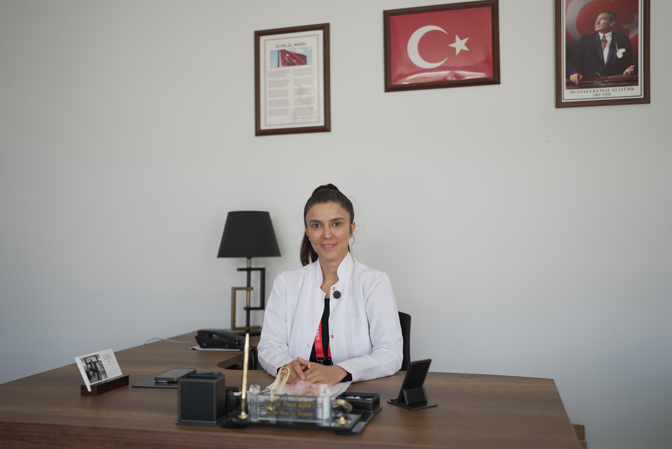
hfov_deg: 54.4
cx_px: 336
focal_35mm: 35
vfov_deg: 37.9
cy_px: 224
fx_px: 654
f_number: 1.4
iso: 125
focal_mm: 35
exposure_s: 1/100
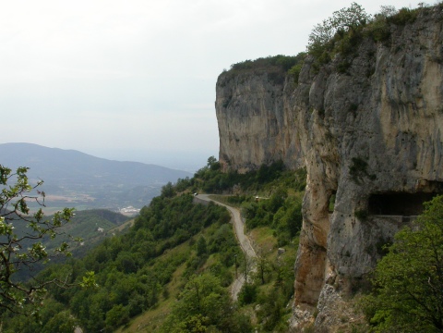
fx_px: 589
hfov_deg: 41.2
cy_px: 166
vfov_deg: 31.5
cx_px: 222
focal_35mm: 46
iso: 200
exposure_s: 1/949
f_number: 8
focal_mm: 9.6
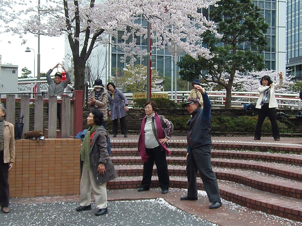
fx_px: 427
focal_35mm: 49
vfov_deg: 29.7
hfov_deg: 38.9
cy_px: 113
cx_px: 151
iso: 640
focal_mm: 9.1
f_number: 3.8
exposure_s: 1/640
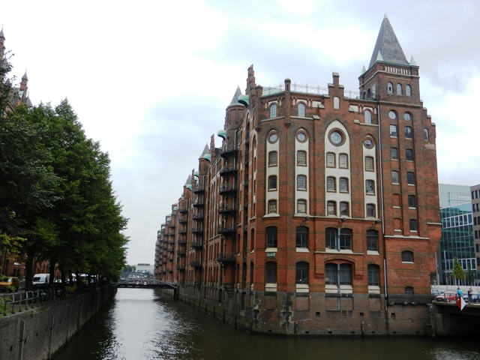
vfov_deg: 42.9
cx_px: 240
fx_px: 458
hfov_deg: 55.4
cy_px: 180
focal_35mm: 33
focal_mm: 5.9
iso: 160
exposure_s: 1/800
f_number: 3.8
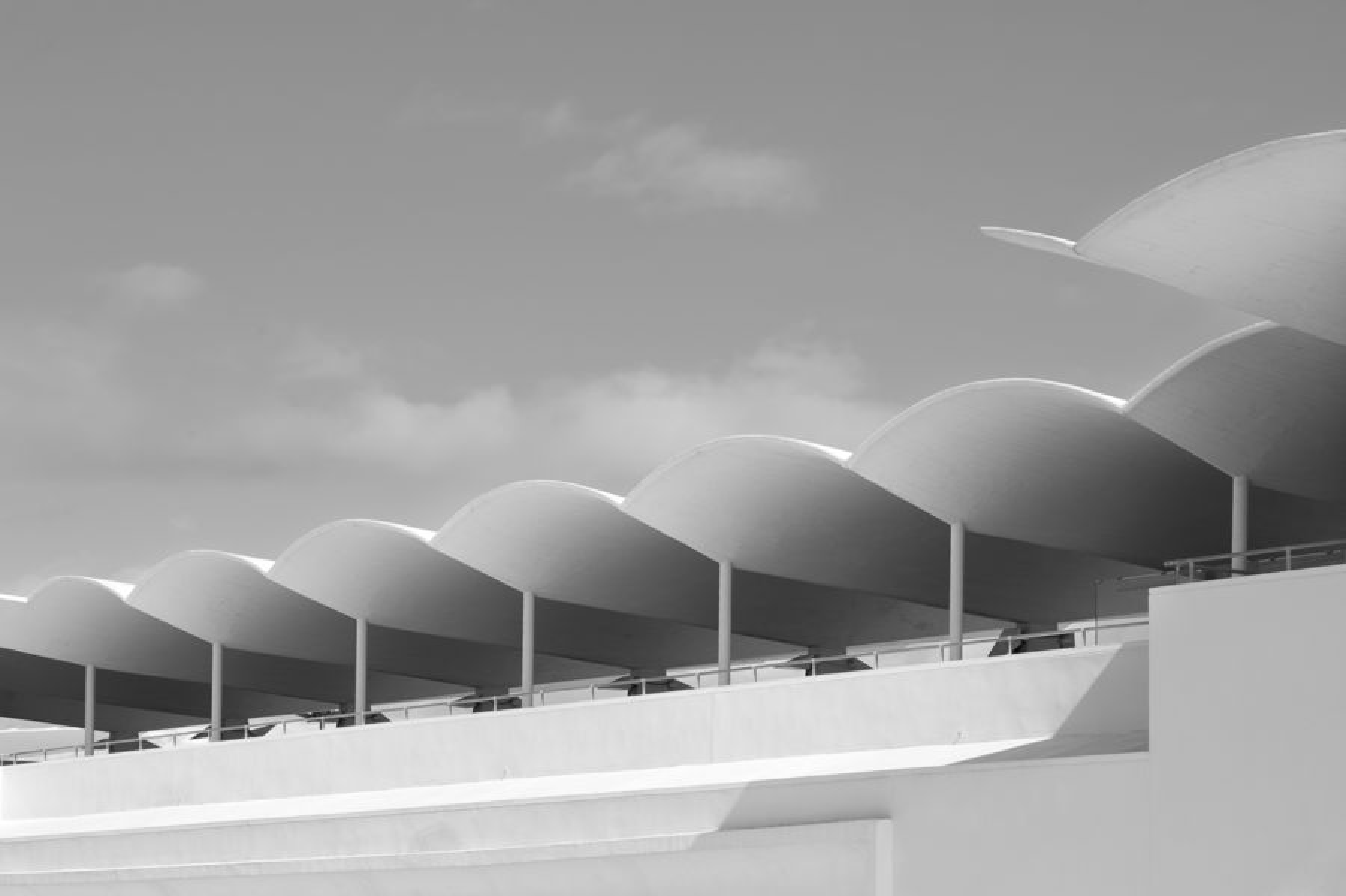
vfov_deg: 14.4
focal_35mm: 95
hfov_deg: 21.5
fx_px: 3550
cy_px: 448
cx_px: 673
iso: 200
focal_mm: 95
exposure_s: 1/320
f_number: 11
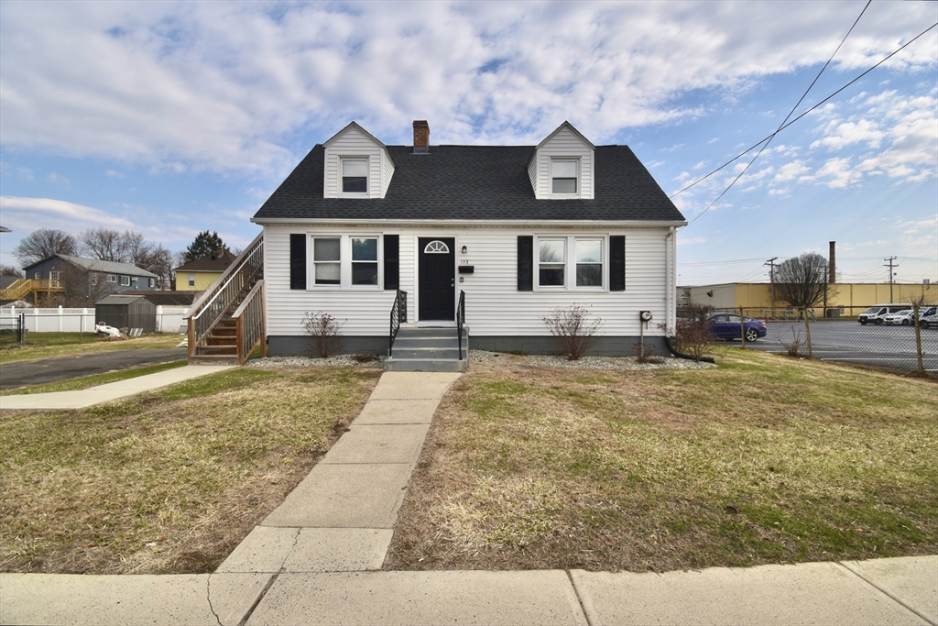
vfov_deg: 77.3
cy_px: 313
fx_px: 391
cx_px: 469
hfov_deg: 100.4
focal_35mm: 15
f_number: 10
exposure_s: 1/200
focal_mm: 10
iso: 100
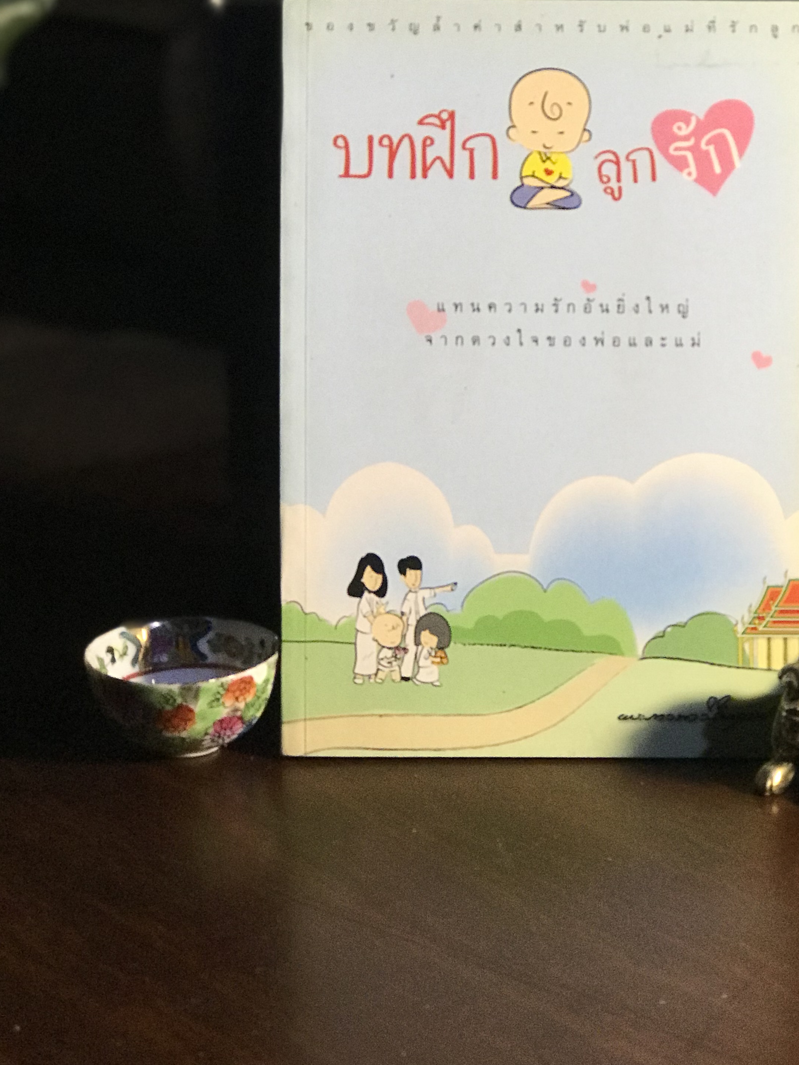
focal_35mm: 80
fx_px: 2462
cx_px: 559
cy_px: 425
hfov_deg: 18.4
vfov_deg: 24.4
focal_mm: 6.6
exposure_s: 1/50
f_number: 2.8
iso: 100
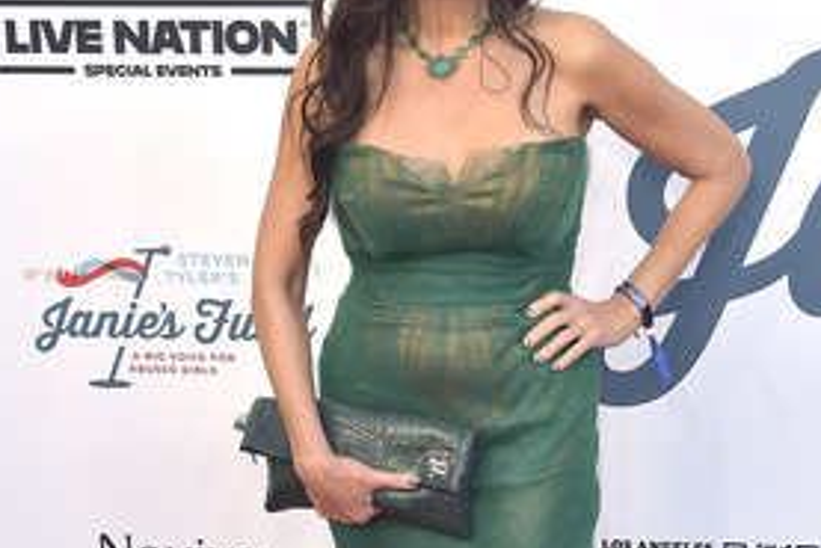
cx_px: 448
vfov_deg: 20.8
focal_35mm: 65
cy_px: 151
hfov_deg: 30.9
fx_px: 1483
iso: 500
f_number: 6.3
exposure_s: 1/250
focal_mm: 40
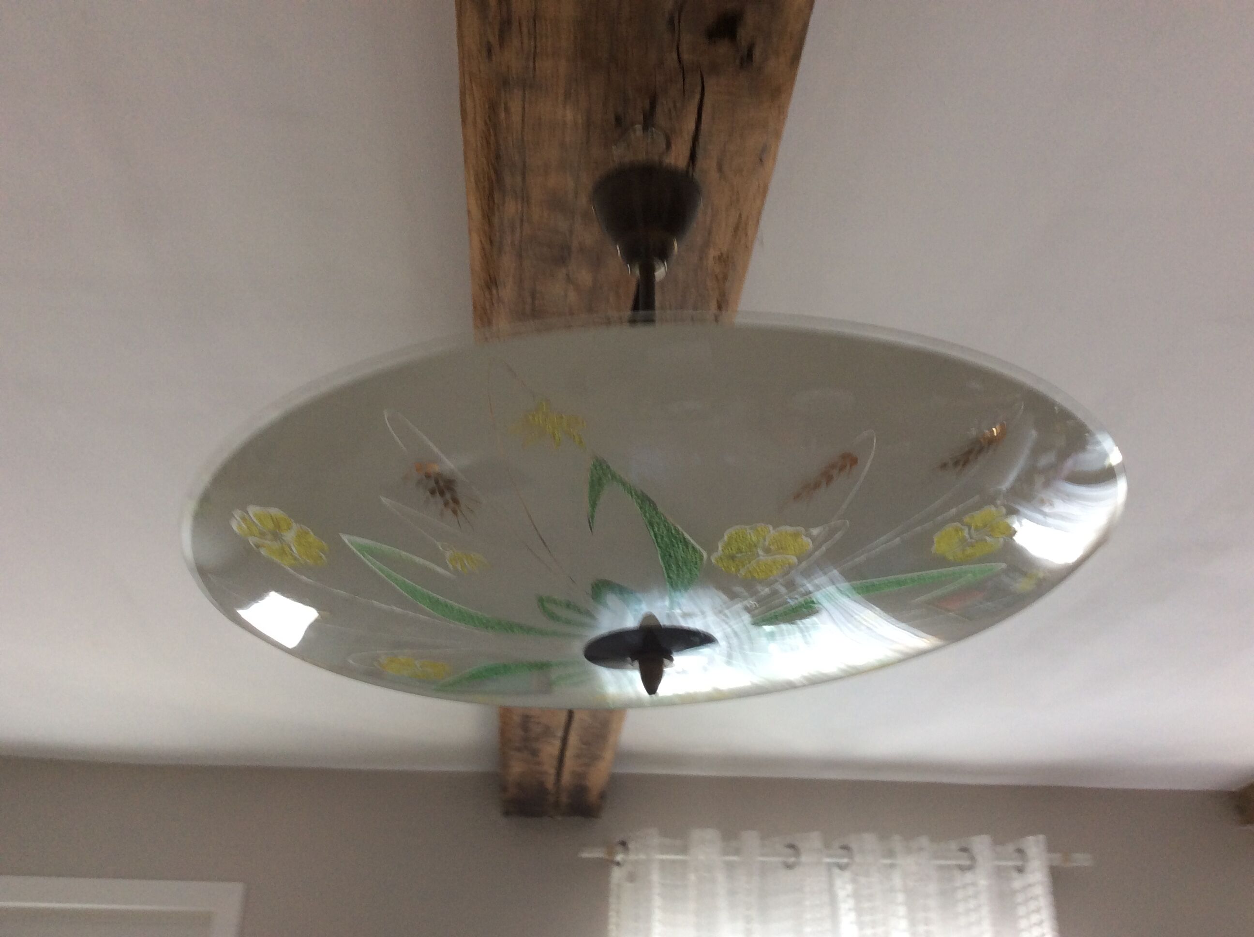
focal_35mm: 32
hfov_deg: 56.9
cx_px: 627
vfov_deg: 44.1
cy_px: 468
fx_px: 1158
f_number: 2.4
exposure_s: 1/25
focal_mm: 3.3
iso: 50
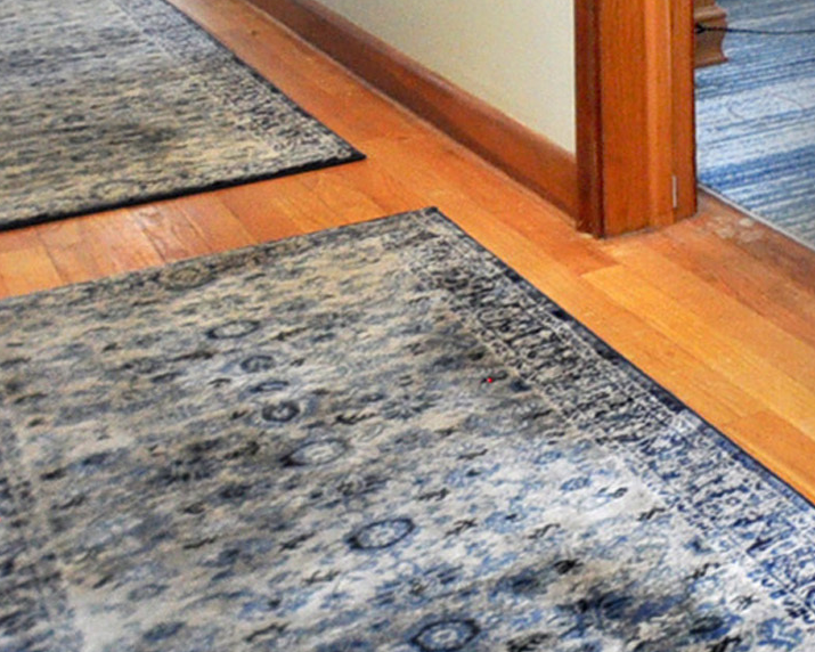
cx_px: 1363
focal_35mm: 57
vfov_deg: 20.8
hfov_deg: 23.0
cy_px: -437
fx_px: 1375
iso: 640
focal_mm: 10
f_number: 4
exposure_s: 1/30
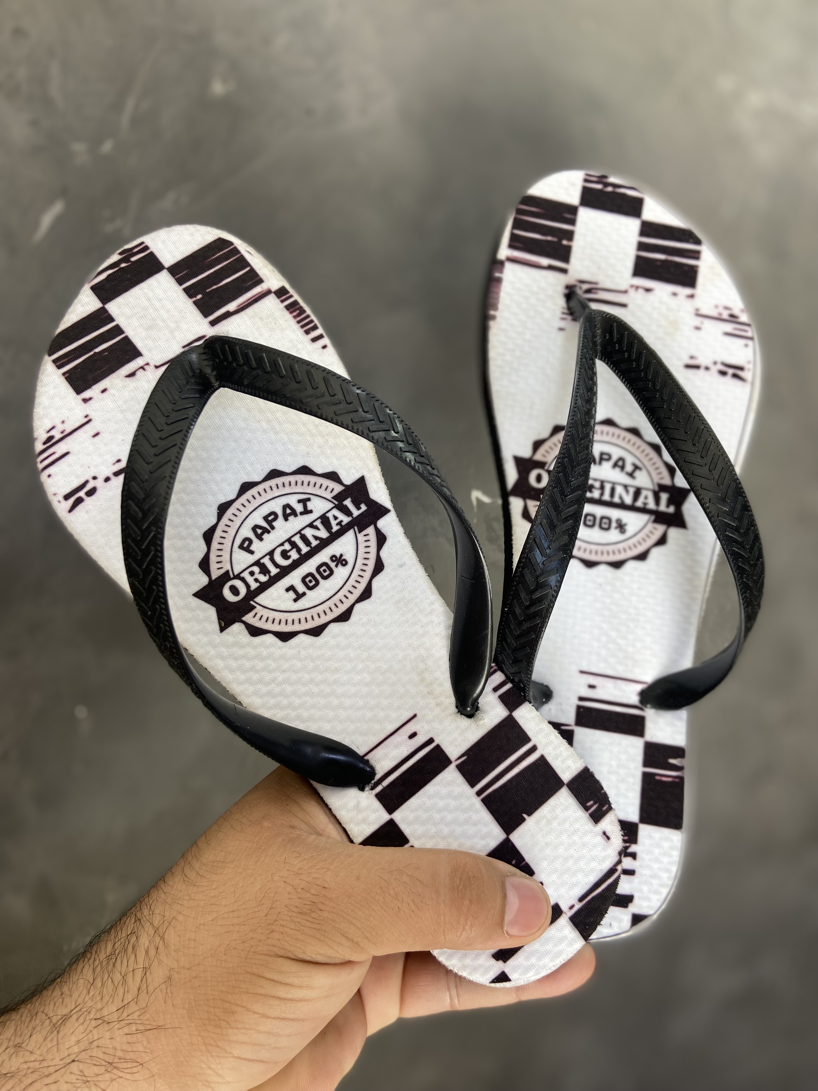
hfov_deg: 53.1
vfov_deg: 67.3
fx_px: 819
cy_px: 546
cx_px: 409
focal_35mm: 26
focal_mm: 4.25
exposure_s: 1/133
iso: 32
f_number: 1.8
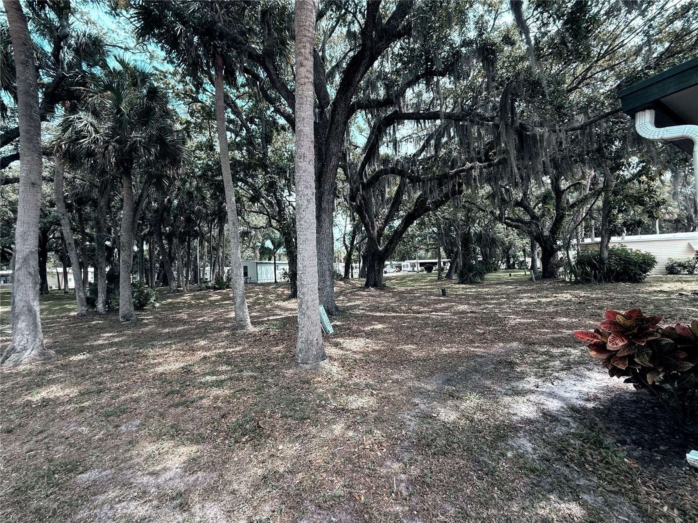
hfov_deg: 102.1
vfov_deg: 85.7
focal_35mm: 14
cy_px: 262
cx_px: 349
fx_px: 282
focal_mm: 2.22
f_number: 2.2
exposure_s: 1/475
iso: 64
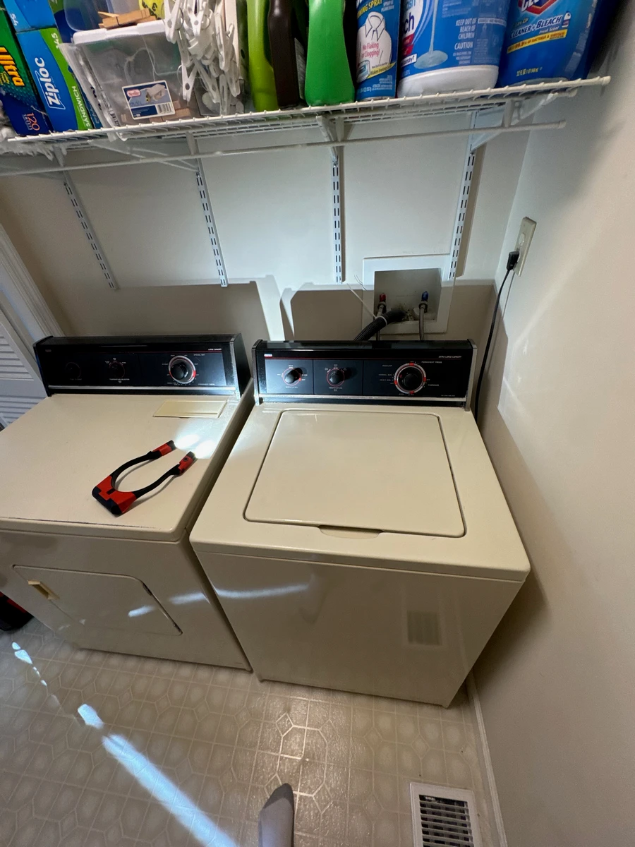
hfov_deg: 85.7
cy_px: 424
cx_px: 318
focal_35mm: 14
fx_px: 342
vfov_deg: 102.1
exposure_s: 1/120
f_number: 2.2
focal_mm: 2.22
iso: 200
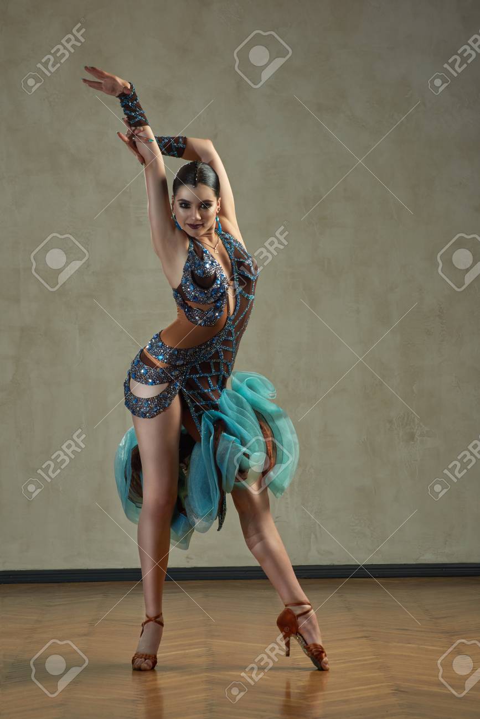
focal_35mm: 122
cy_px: 360
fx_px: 2439
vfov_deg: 16.8
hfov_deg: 11.2
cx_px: 240
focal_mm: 122
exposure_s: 1/160
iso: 200
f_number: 13
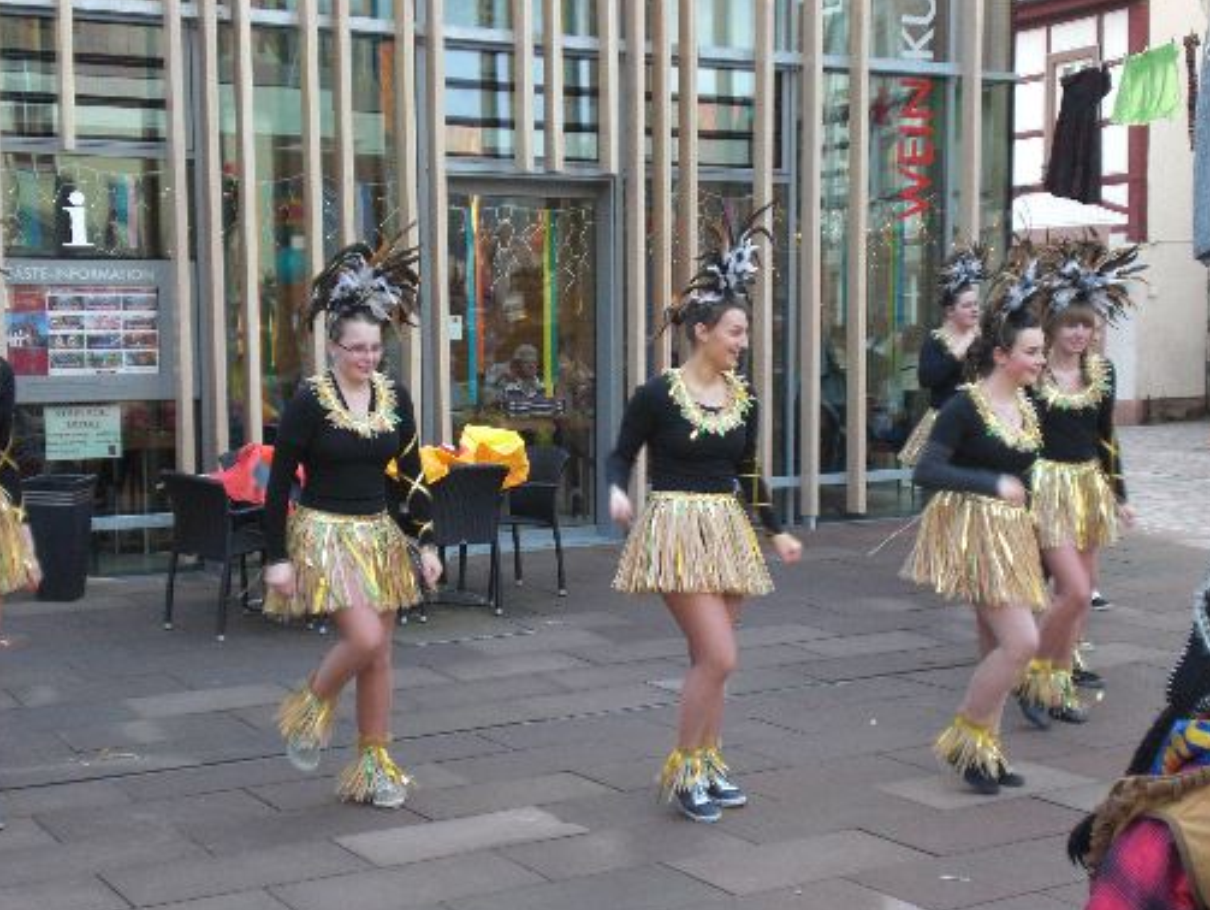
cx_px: 634
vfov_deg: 27.1
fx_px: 1889
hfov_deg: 35.5
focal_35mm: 54
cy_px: 457
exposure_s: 1/80
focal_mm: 8.44
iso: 200
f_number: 3.6
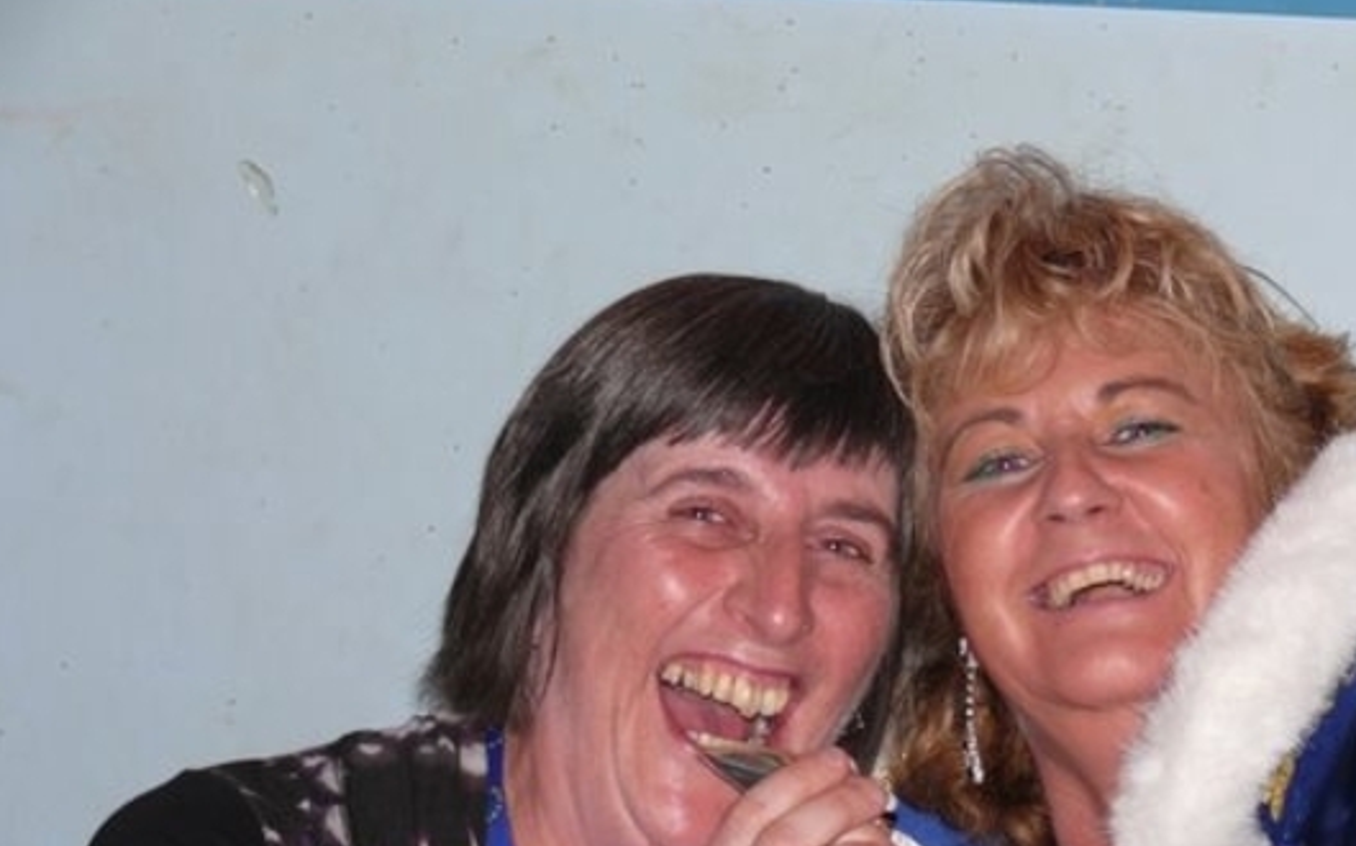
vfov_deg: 8.5
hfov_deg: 13.6
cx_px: 748
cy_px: 485
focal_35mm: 154
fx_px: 5688
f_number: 3.6
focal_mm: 27
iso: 100
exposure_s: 1/160
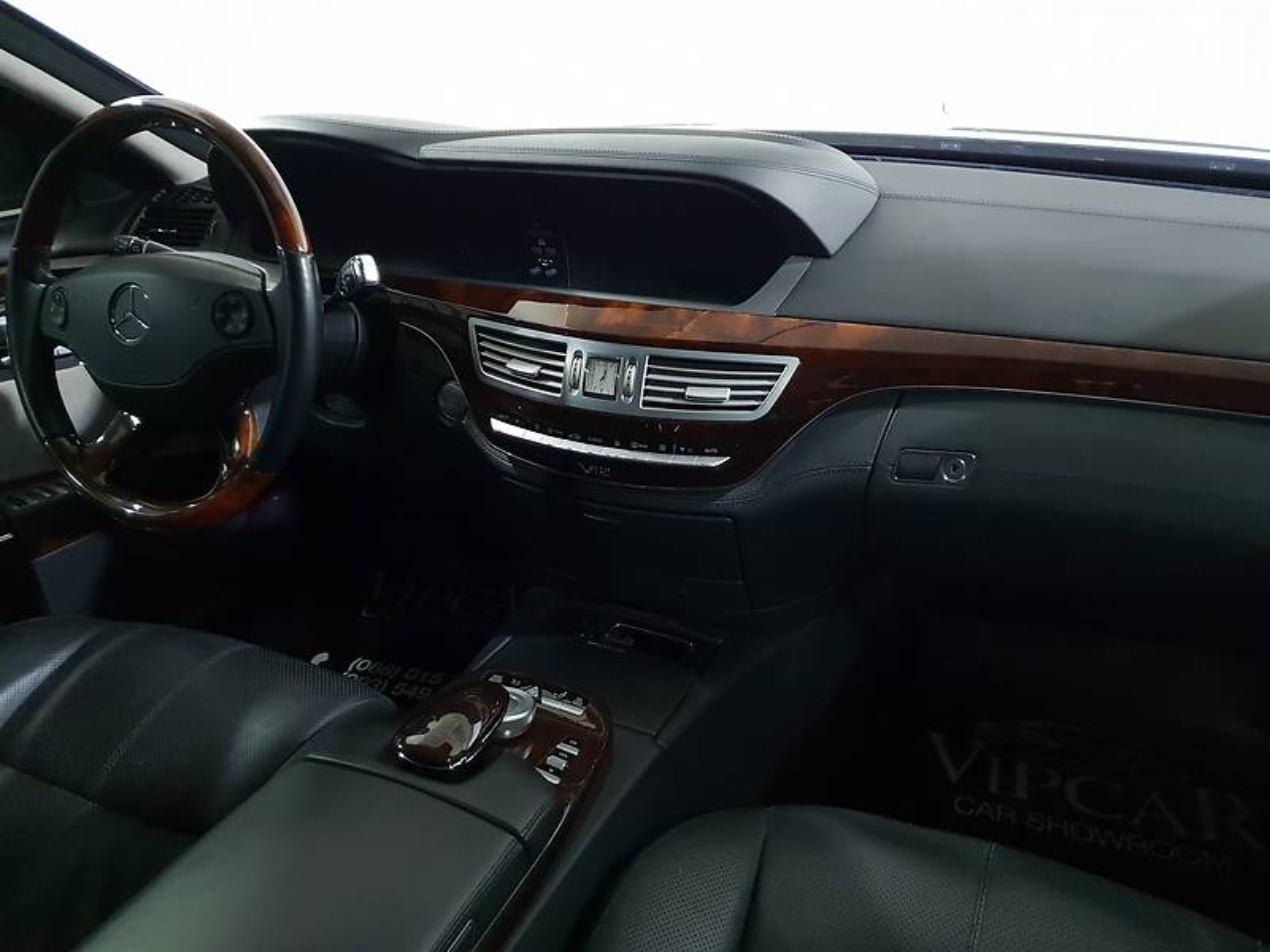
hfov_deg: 67.3
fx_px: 954
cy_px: 476
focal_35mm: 26
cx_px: 635
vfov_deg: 53.1
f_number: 1.5
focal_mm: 4.3
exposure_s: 1/20
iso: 320
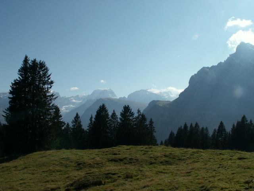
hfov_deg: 52.6
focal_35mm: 35
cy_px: 96
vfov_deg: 40.7
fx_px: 257
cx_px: 127
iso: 50
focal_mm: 5.86
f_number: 8
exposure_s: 1/250
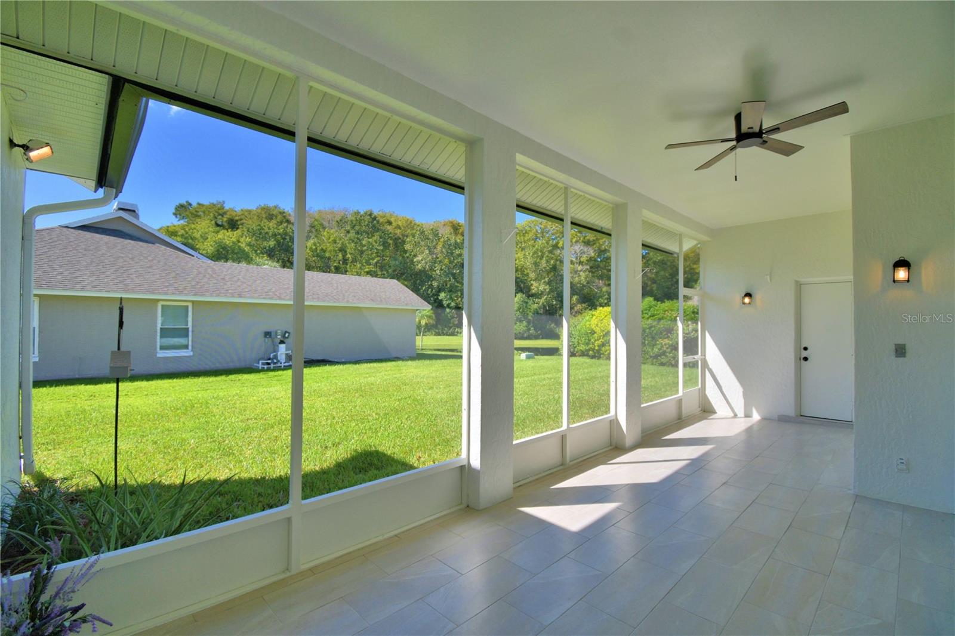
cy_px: 318
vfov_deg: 77.3
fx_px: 398
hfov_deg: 100.4
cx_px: 478
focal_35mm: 15
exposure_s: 1/500
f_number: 4.5
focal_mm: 10
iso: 100
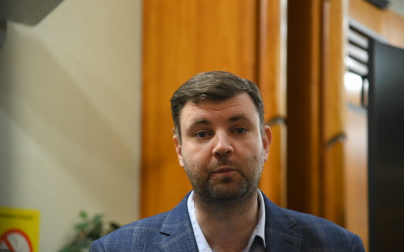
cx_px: 202
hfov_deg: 17.0
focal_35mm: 123
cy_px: 130
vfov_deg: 10.6
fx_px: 1354
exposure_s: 1/160
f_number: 4
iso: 3200
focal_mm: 120
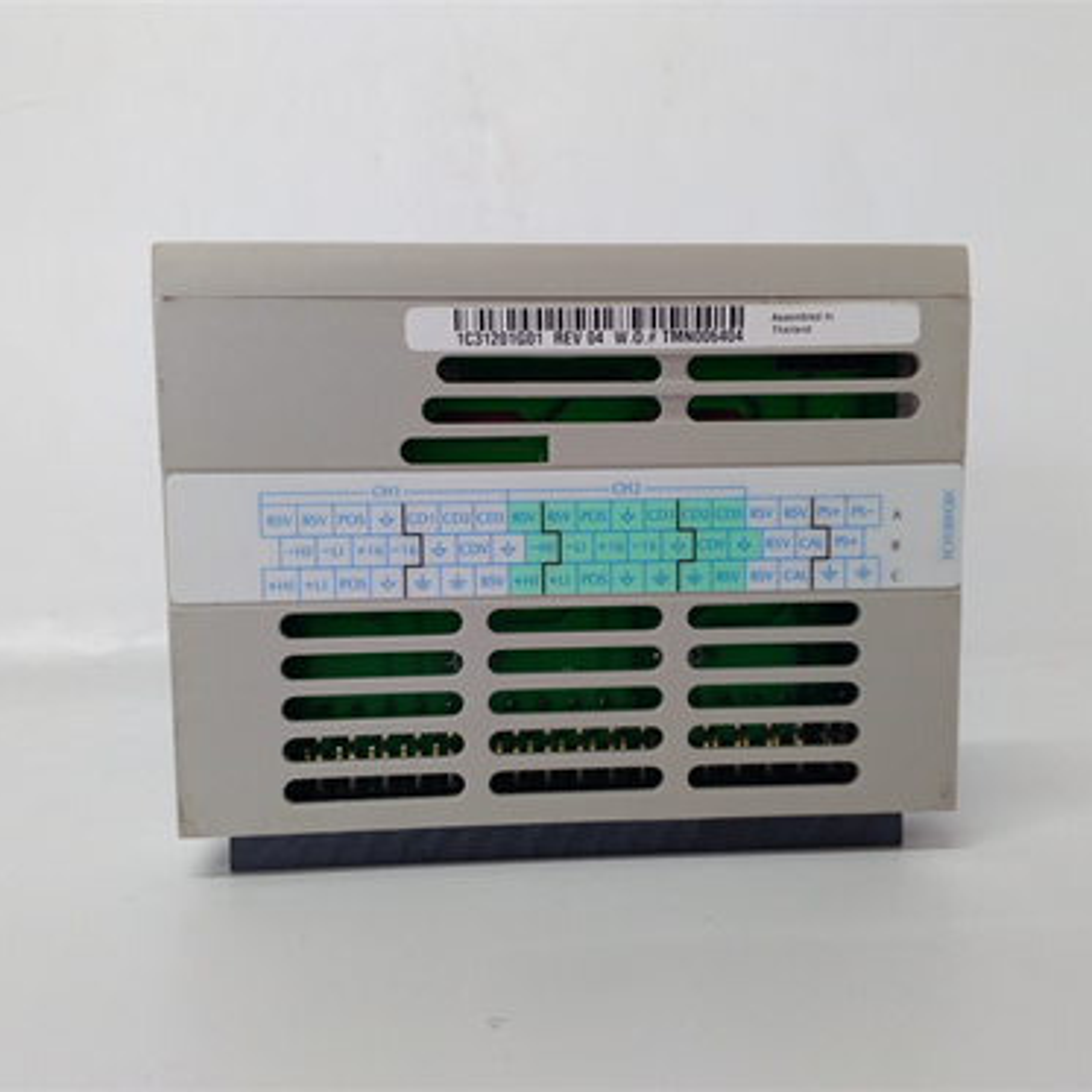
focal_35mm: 32
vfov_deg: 51.1
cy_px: 546
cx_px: 568
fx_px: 1142
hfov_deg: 51.1
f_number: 2
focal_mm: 3.79
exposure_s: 1/33
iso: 128
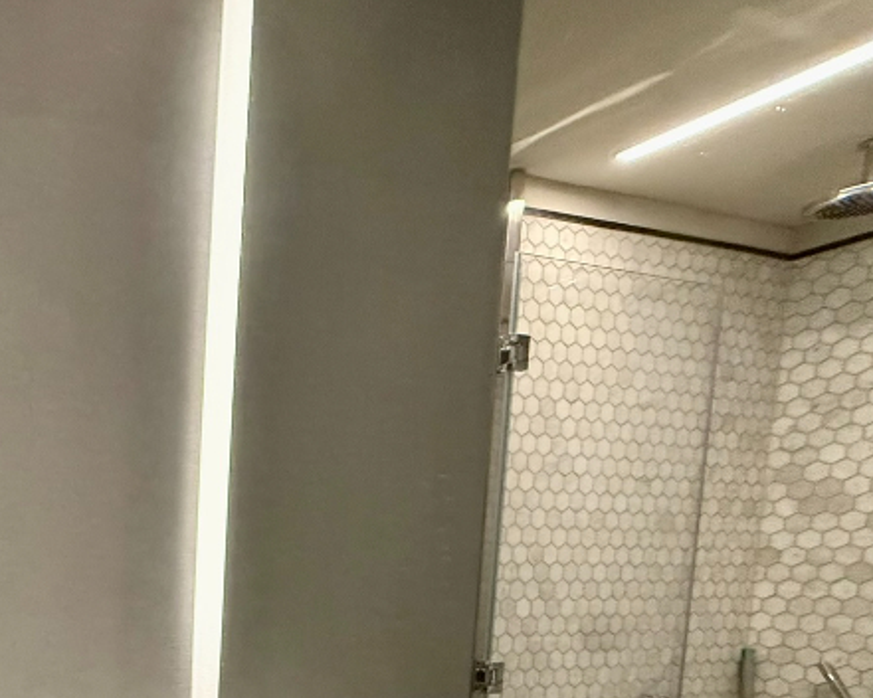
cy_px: 656
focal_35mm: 31
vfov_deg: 42.3
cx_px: -107
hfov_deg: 43.1
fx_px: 801
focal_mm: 2.22
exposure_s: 1/50
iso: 800
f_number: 2.2
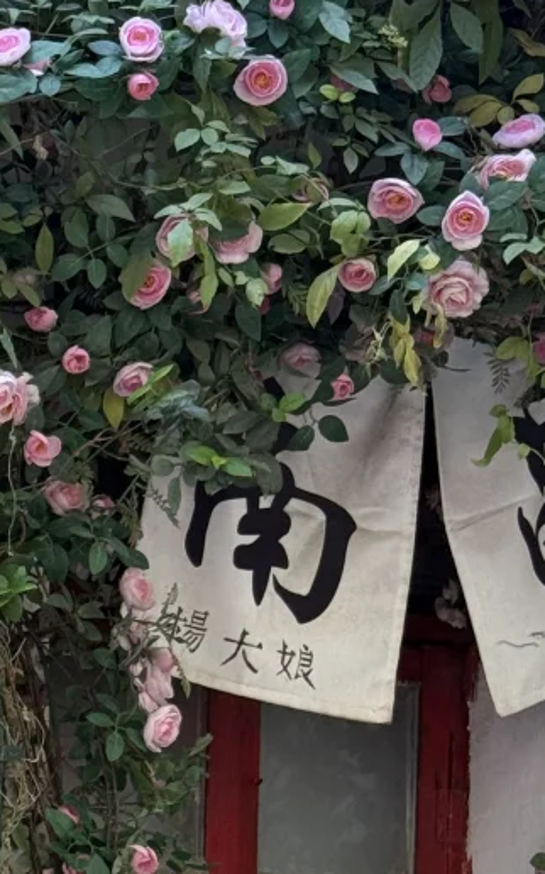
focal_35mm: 142
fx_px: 3378
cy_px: 711
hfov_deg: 9.0
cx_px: -245
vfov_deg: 14.6
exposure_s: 1/411
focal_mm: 6.76
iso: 80
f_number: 1.78
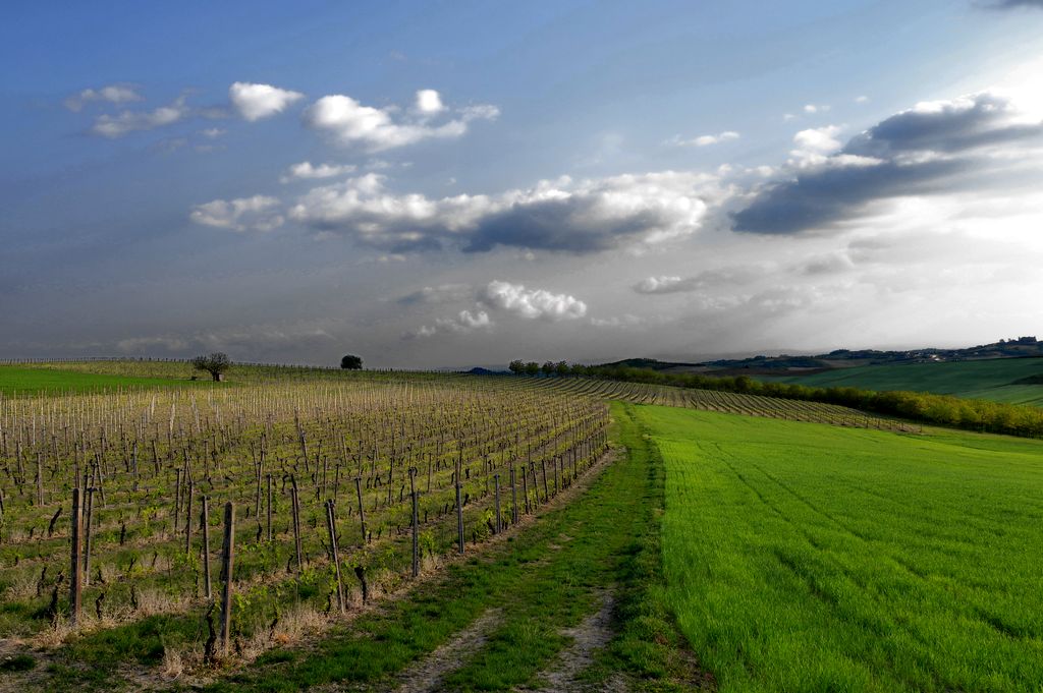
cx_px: 522
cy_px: 346
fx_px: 868
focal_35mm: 30
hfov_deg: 62.0
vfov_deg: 43.5
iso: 100
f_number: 5
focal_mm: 20
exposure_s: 1/160
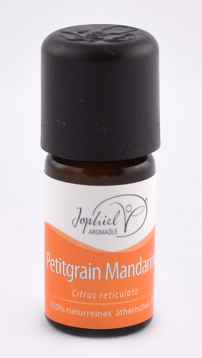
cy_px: 179
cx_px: 102
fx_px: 824
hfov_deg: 14.0
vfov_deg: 24.6
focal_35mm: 87
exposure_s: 1/125
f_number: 11
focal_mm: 55
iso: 200
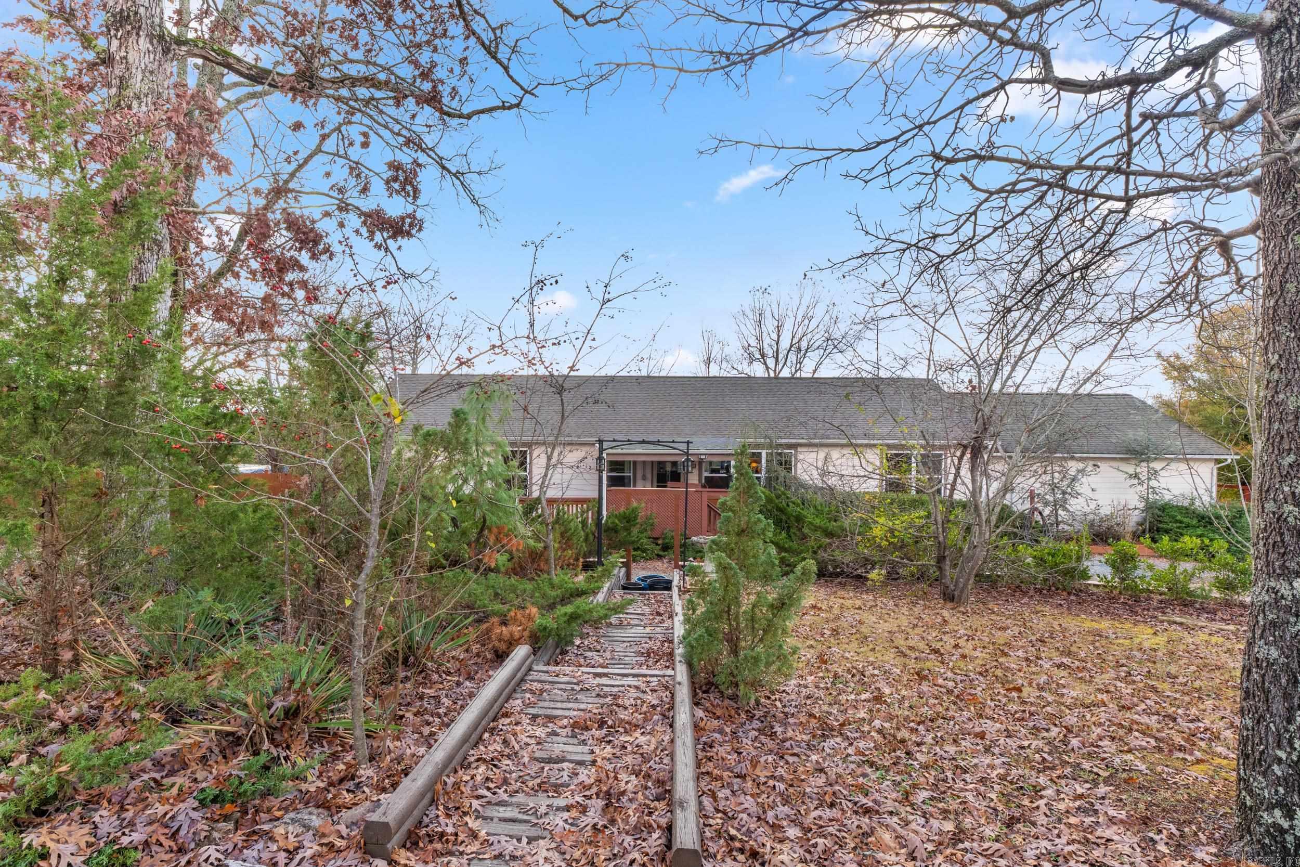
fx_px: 628
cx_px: 650
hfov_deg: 91.9
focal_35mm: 17
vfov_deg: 69.2
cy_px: 434
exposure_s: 1/100
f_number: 9
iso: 400
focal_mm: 11.6
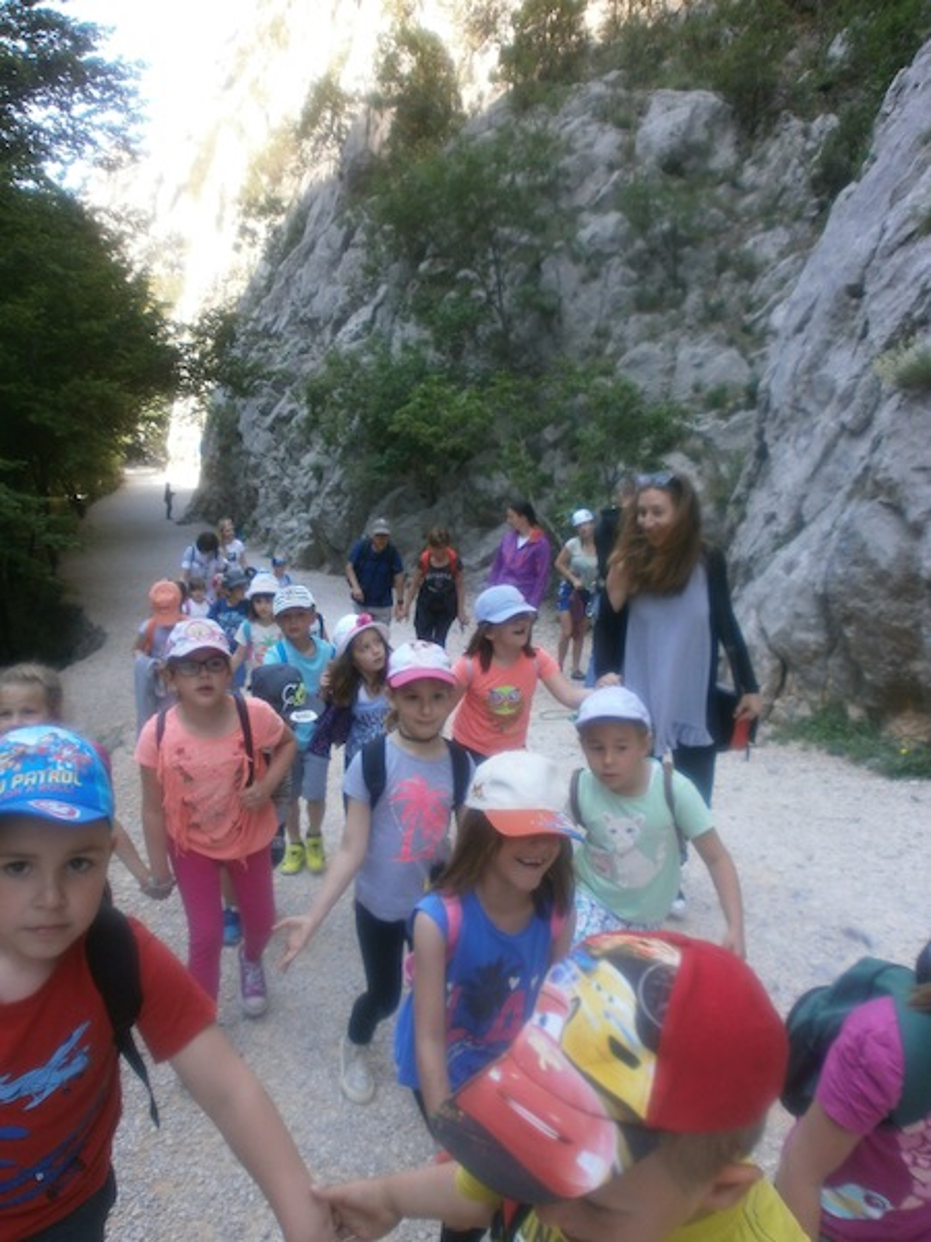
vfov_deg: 65.3
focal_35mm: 27
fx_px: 968
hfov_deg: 51.4
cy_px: 621
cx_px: 466
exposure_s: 1/160
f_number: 2.9
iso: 100
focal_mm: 4.8
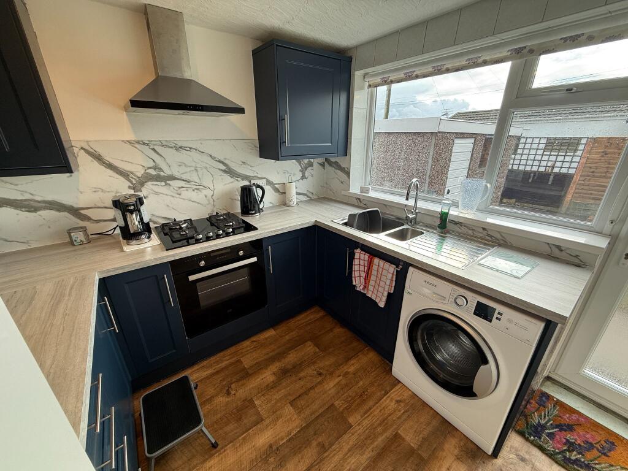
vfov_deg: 85.7
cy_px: 236
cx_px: 314
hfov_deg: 102.1
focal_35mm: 14
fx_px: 254
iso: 50
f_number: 2.2
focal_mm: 2.22
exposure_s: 1/100
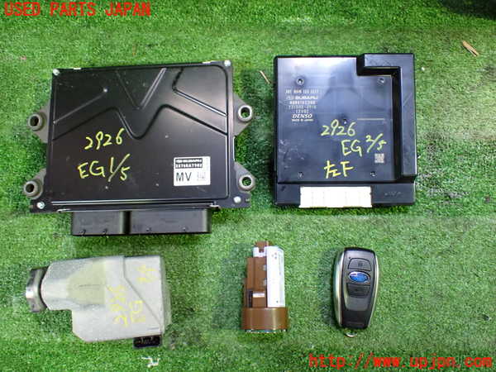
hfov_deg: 60.0
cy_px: 186
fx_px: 430
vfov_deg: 46.8
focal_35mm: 30
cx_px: 248
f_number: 2.3
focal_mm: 5.4
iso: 800
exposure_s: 1/50
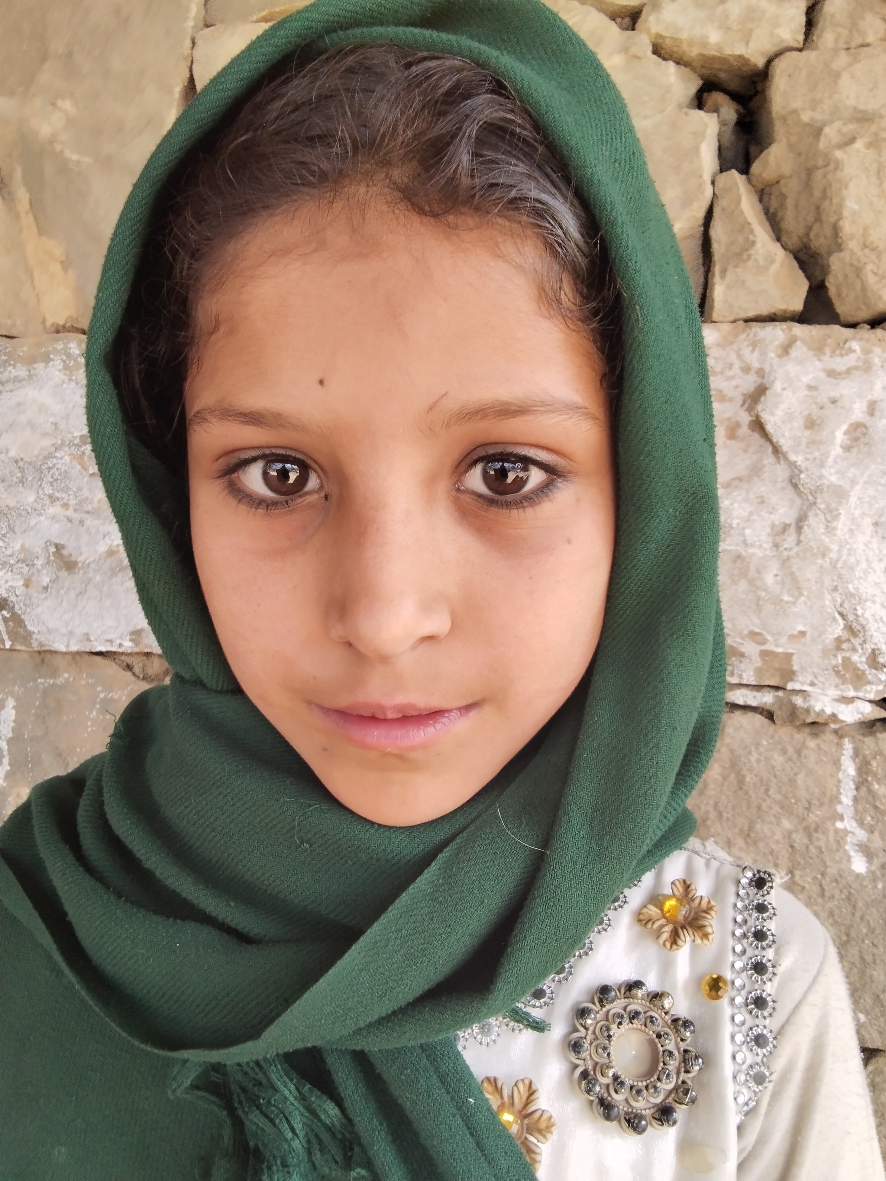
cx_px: 443
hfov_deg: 53.1
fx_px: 887
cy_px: 590
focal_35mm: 26
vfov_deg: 67.3
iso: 50
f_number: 2
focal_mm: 2.78
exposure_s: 1/133
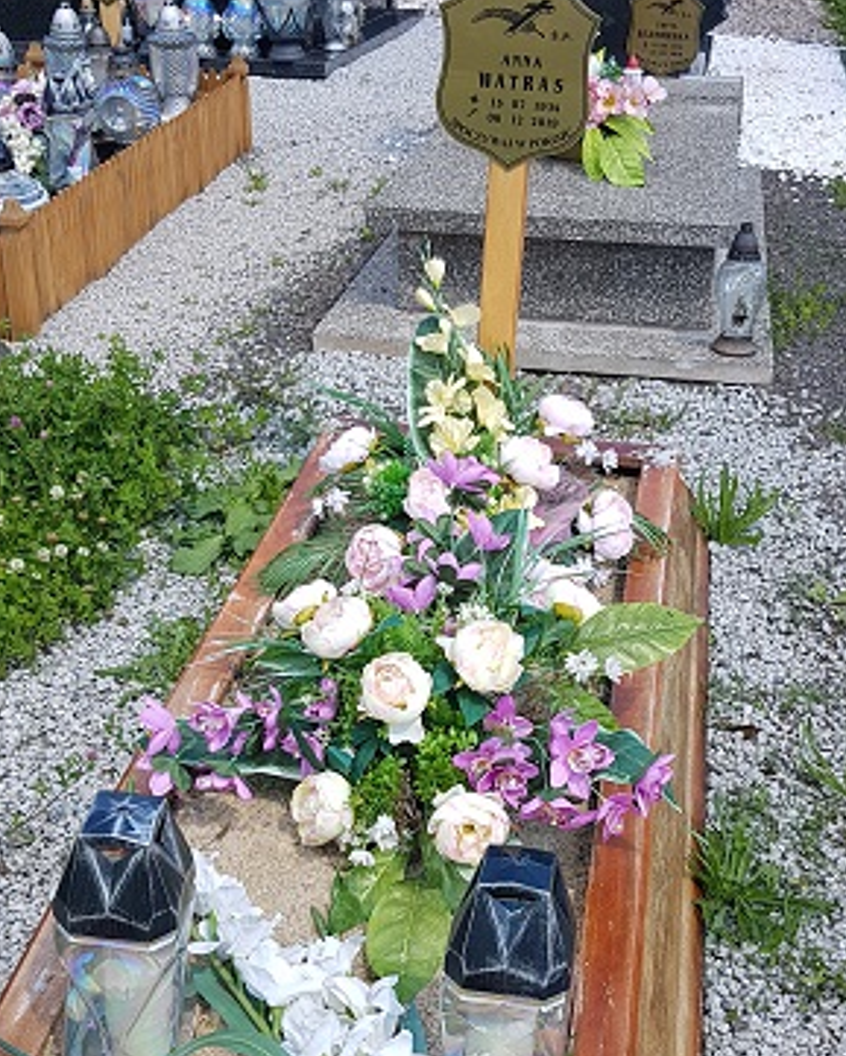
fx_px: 1408
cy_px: 655
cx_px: 480
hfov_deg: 33.4
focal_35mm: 45
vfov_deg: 40.9
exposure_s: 1/806
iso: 40
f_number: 1.7
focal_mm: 4.2
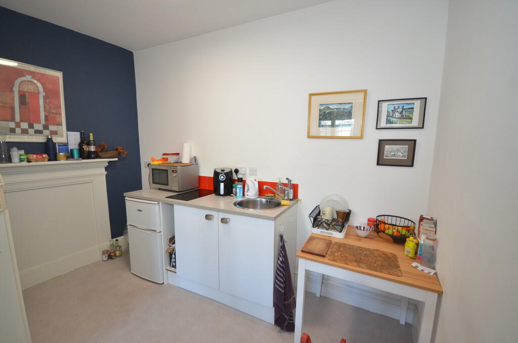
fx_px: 215
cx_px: 259
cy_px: 172
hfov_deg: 100.5
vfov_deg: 77.1
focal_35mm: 15
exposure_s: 1/60
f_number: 4
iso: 800
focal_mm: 10
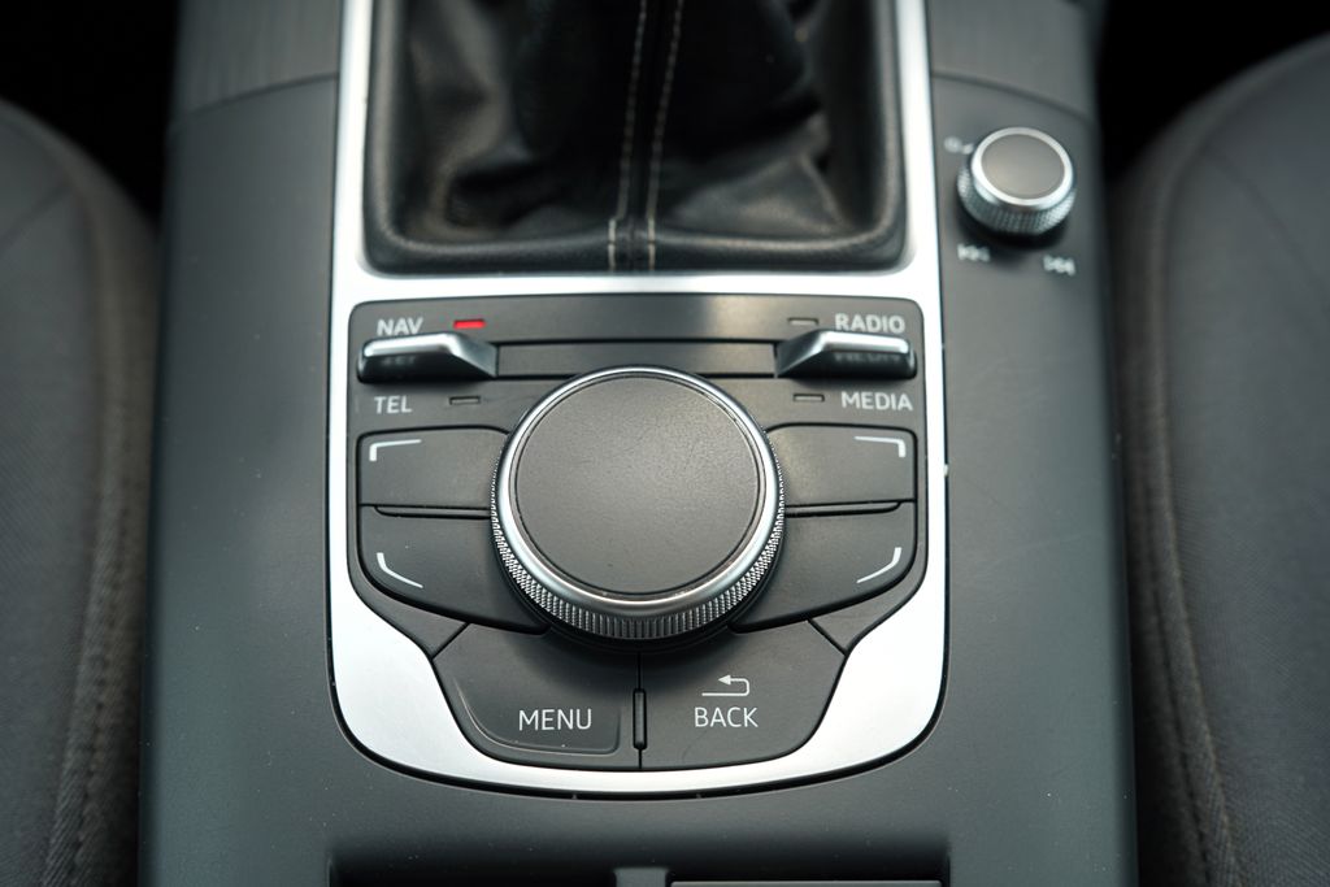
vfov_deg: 35.1
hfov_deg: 50.7
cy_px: 444
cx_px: 665
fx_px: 1404
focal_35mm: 38
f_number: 5.6
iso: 100
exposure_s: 1/125
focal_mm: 38
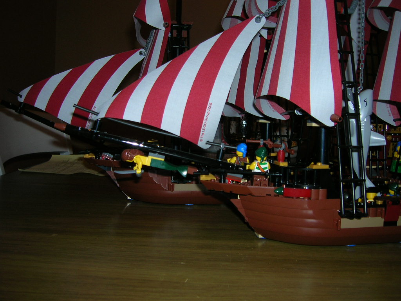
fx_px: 394
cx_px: 200
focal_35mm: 34
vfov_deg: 41.8
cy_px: 150
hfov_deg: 54.0
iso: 50
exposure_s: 1/60.1
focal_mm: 5.7
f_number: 2.9
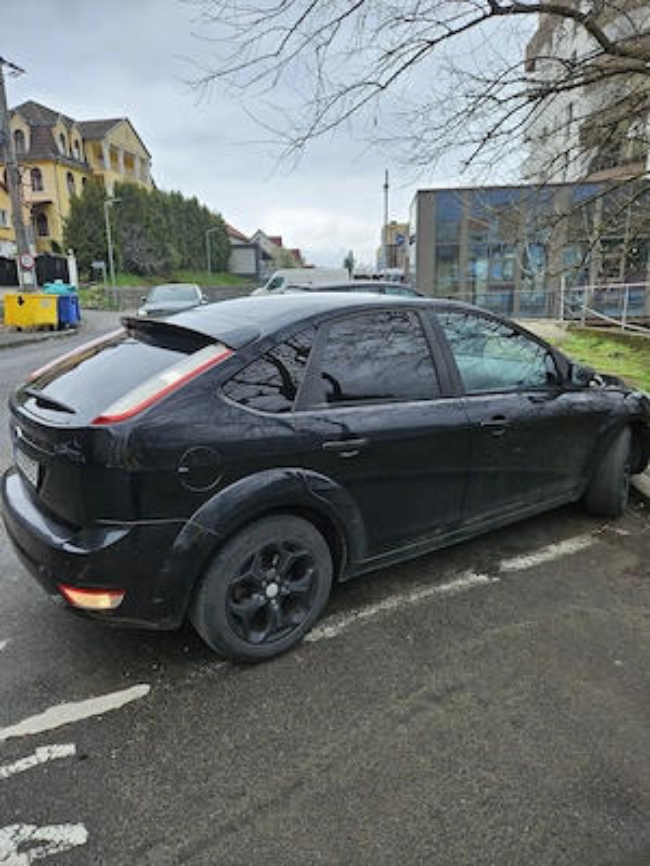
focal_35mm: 23
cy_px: 433
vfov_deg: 73.9
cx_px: 325
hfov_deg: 58.9
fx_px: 576
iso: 25
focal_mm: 5.4
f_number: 1.8
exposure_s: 1/427
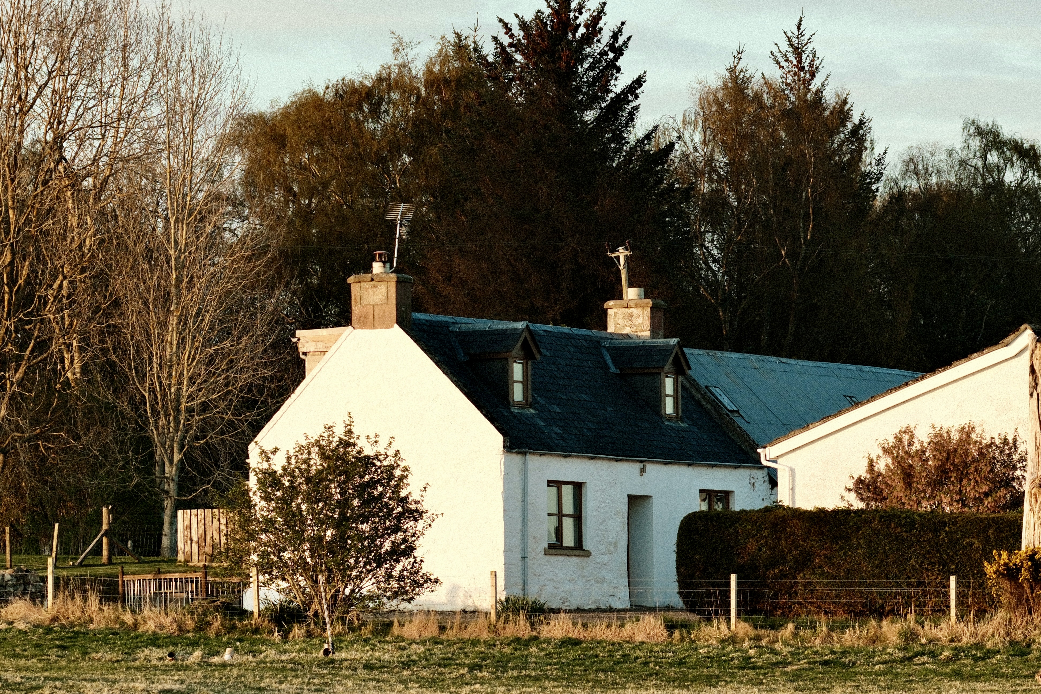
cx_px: 520
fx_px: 3903
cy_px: 347
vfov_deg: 10.2
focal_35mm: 135
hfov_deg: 15.2
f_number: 2.8
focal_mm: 90
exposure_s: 1/320
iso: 125
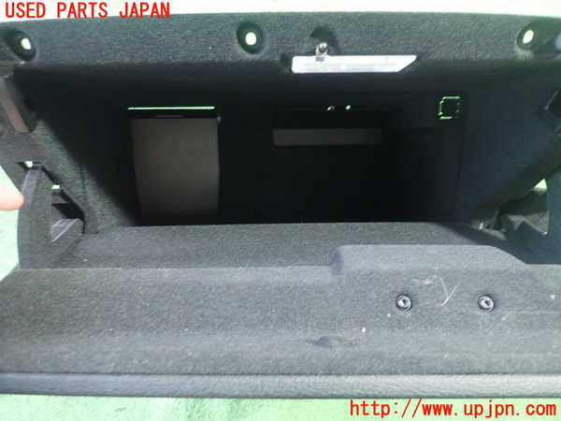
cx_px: 280
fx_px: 405
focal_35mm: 25
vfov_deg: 54.9
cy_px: 210
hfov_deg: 69.4
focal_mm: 4.5
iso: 800
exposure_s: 1/20
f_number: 2
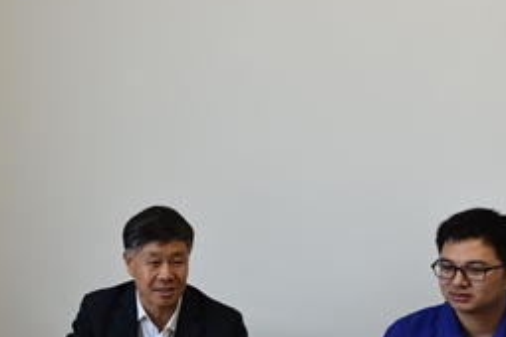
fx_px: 1152
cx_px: -10
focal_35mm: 82
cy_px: 243
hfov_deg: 23.6
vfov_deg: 16.6
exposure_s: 1/100
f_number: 5
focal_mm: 38
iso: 400
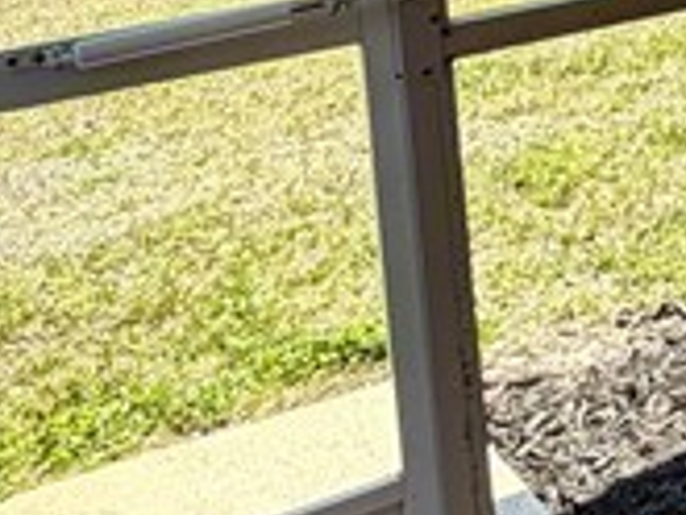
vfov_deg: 15.4
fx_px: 1725
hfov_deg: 17.0
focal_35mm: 87
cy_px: -299
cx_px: 1347
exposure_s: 1/271
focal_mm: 2.22
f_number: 2.2
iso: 50
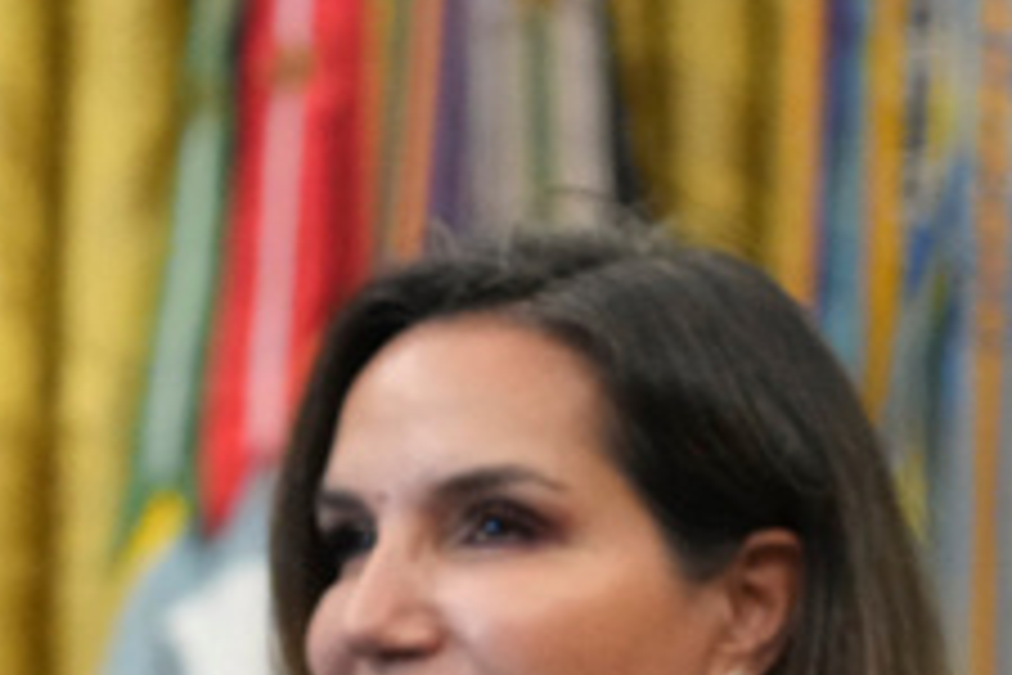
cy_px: 1233
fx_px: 8967
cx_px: 400
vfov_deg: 4.3
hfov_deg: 6.5
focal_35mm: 319
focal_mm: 70
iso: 5000
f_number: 2.8
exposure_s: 1/400
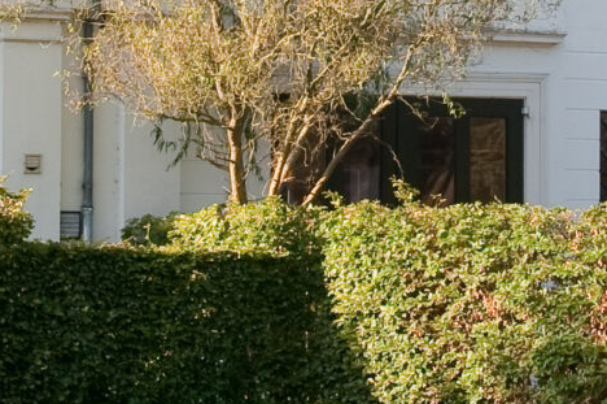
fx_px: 2948
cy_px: -95
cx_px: 454
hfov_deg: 11.7
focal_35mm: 175
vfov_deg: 7.8
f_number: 8
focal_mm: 32
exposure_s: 1/250
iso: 400
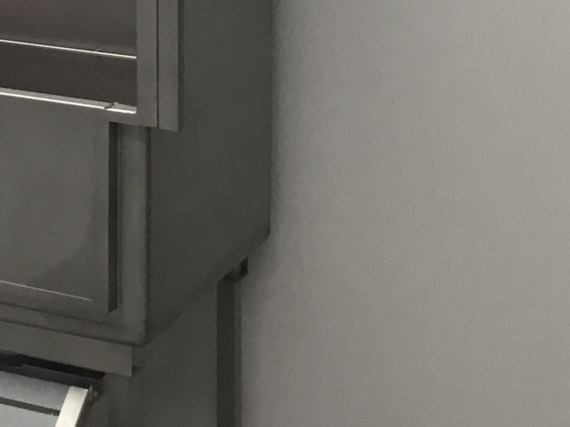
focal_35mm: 117
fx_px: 1927
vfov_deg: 12.3
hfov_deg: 16.1
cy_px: -132
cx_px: -130
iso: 32
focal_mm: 3.3
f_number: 2.4
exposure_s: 1/40
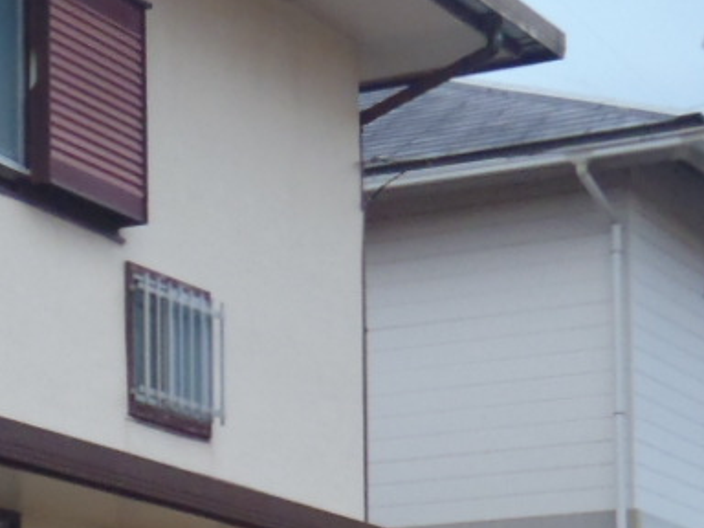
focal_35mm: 140
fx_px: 2847
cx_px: -279
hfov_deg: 13.5
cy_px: 801
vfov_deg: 10.2
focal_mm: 7.57
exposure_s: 1/15
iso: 200
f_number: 4.3
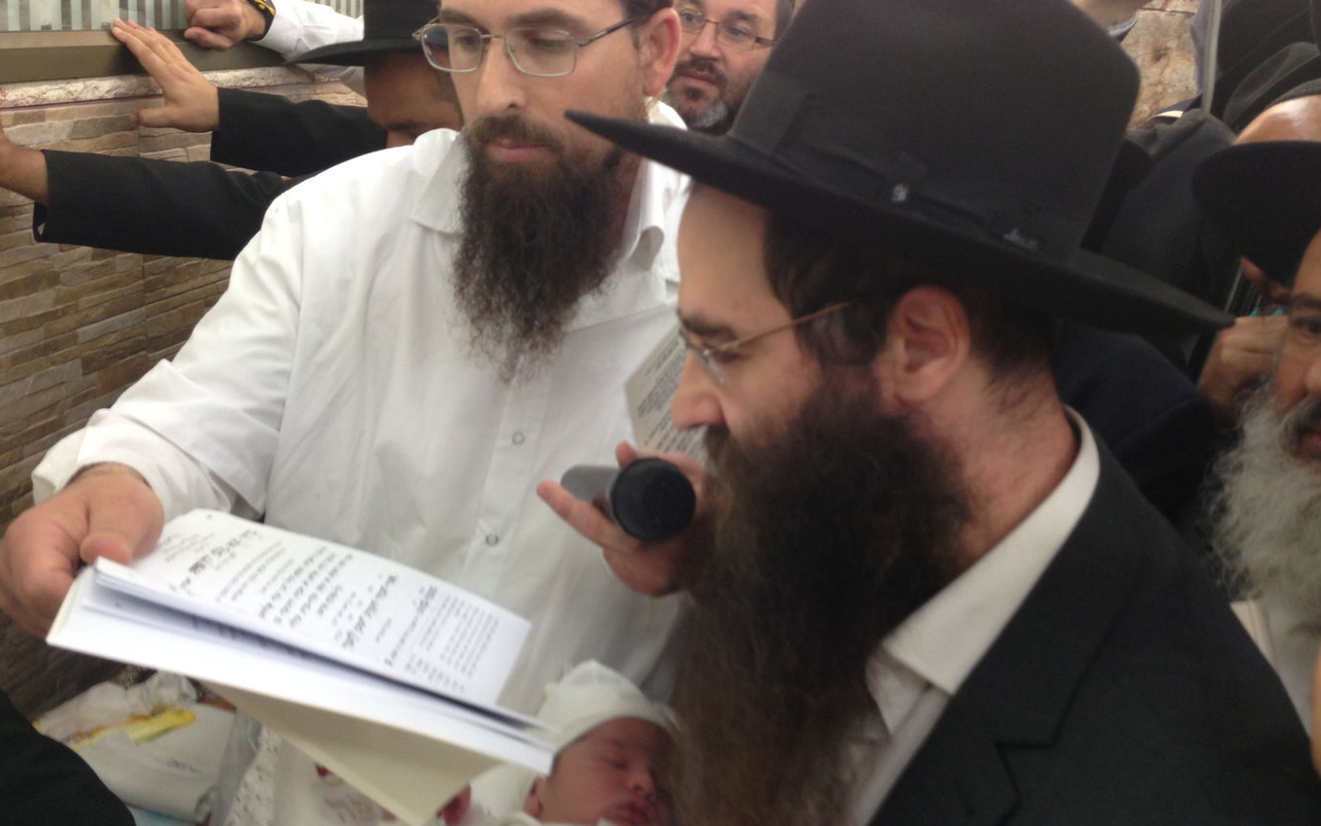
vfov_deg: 35.3
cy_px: 383
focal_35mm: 36
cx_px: 660
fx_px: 1296
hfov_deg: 54.0
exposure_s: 1/40
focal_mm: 4.13
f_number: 2.4
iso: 64
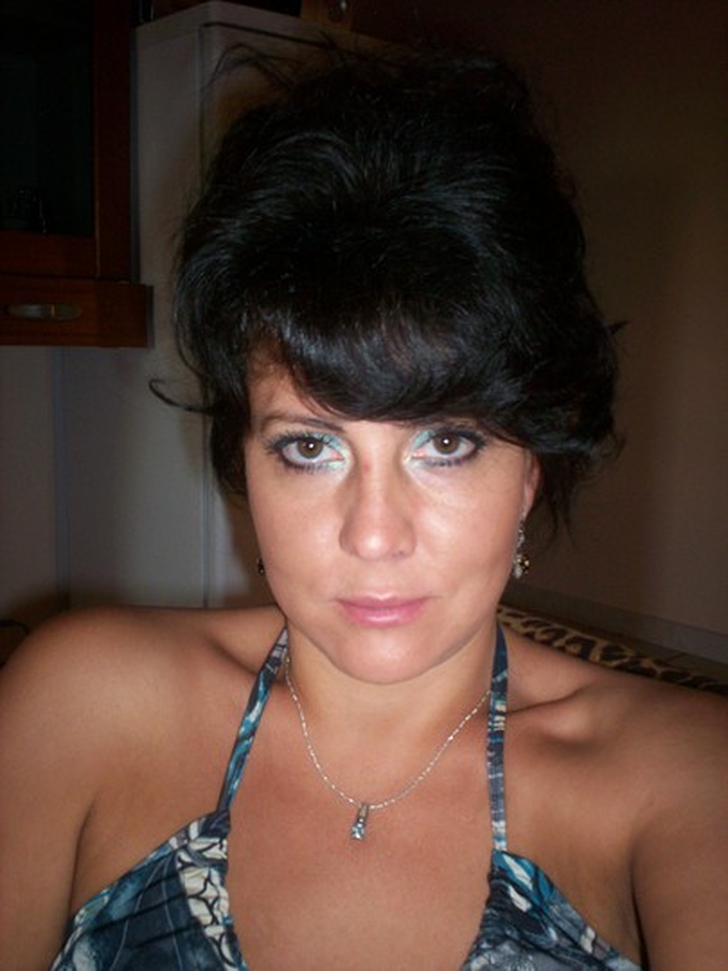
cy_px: 486
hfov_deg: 39.7
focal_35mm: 36
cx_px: 364
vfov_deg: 51.4
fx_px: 1009
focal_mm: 6
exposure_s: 1/60
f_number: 4.5
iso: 140
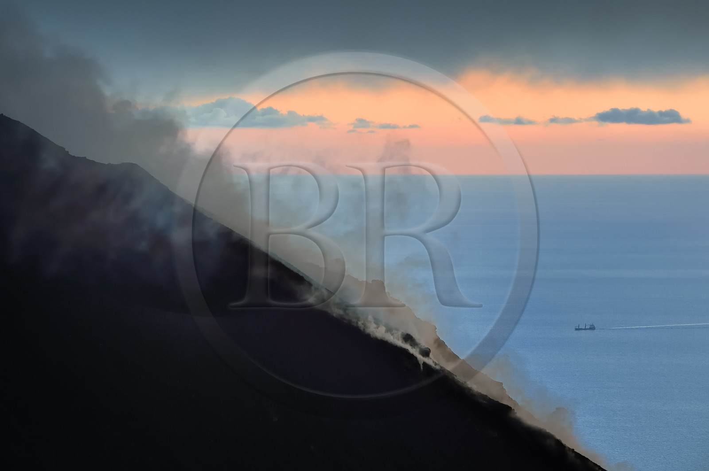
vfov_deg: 6.9
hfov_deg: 10.3
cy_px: 236
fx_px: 3936
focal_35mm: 200
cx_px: 354
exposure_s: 1/320
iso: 1600
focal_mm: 200
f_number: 5
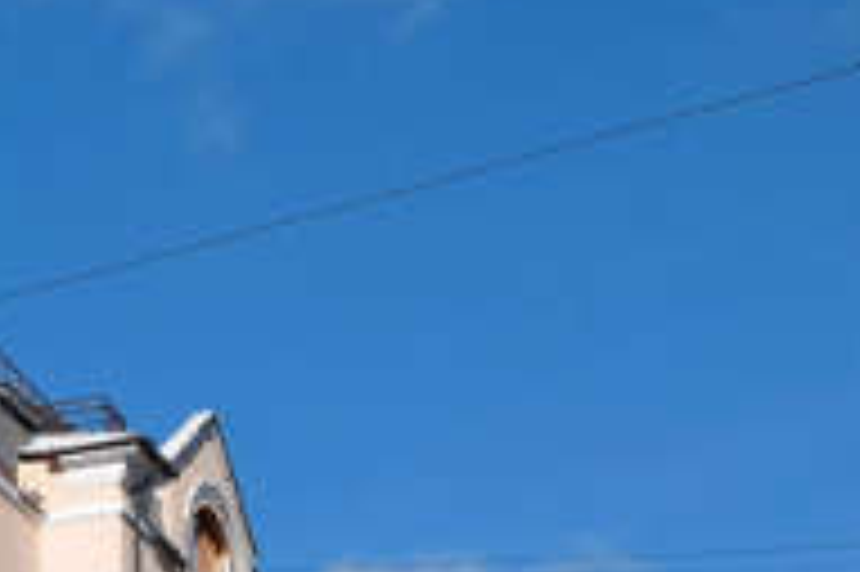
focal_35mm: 151
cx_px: -1495
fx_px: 3604
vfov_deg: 8.2
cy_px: 1486
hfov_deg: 10.6
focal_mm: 16
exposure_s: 1/250
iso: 100
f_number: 8
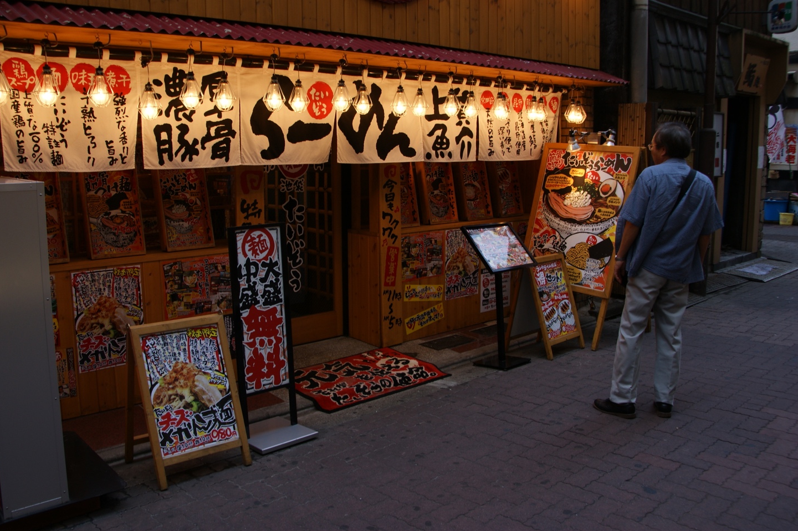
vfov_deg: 43.5
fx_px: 665
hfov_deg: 61.8
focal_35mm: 30
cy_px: 242
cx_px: 360
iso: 100
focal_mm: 18
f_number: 6.3
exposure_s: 1/60
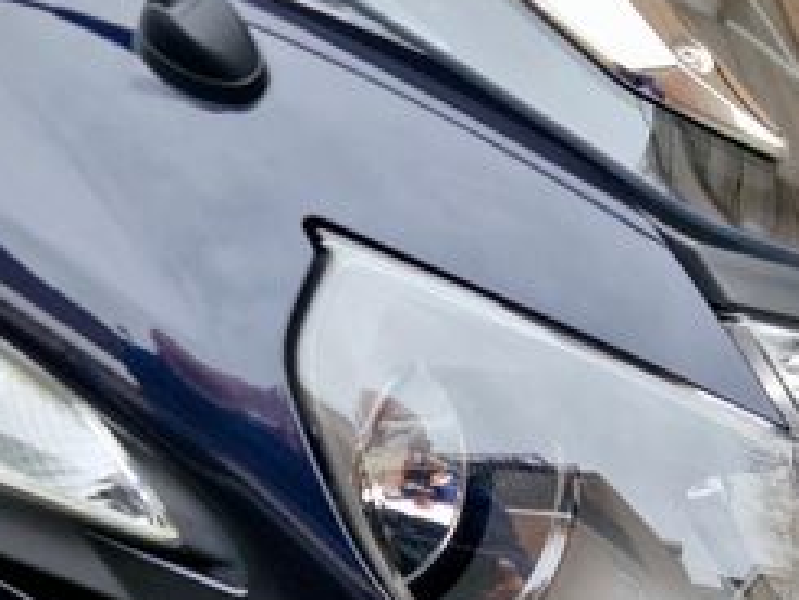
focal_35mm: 60
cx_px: 457
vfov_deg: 23.8
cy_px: 538
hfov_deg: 32.1
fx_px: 1386
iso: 50
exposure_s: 1/50
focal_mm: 5.4
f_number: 1.8
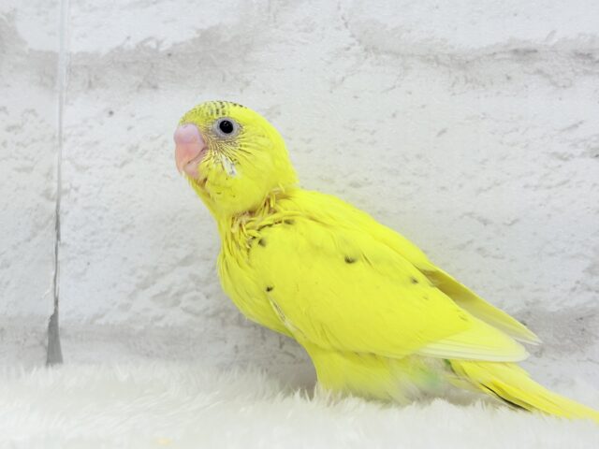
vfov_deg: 28.0
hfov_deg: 36.8
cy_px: 224
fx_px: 900
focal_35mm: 52
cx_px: 300
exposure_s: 1/100
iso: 64
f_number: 1.6
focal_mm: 5.96
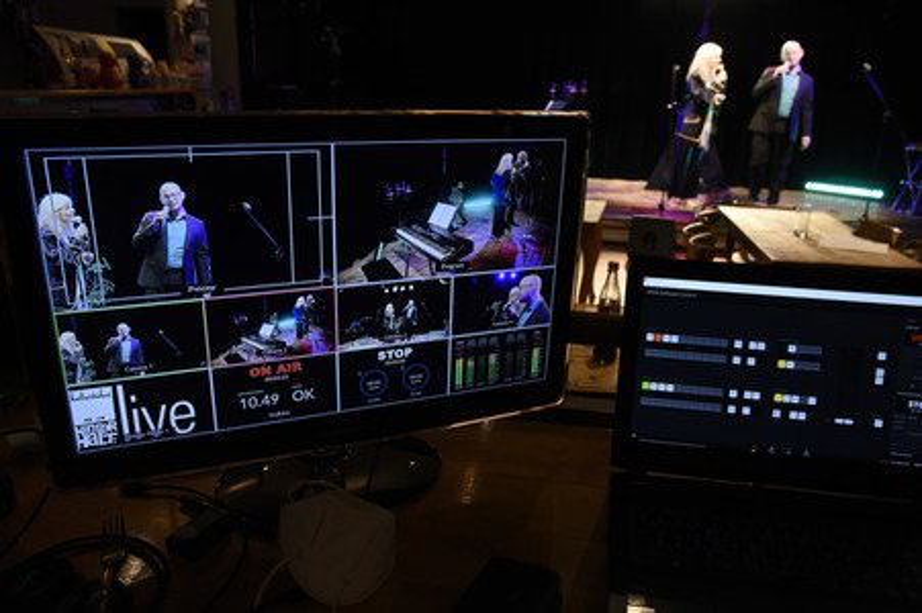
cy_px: 306
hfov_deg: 65.5
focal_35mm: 28
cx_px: 461
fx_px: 717
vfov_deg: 46.3
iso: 1600
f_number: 6.3
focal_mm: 28
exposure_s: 1/100
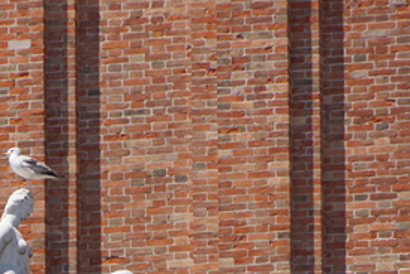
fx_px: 8979
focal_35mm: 788
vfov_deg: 1.7
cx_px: -91
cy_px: 428
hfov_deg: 2.6
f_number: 8
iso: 100
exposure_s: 1/400
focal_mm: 160
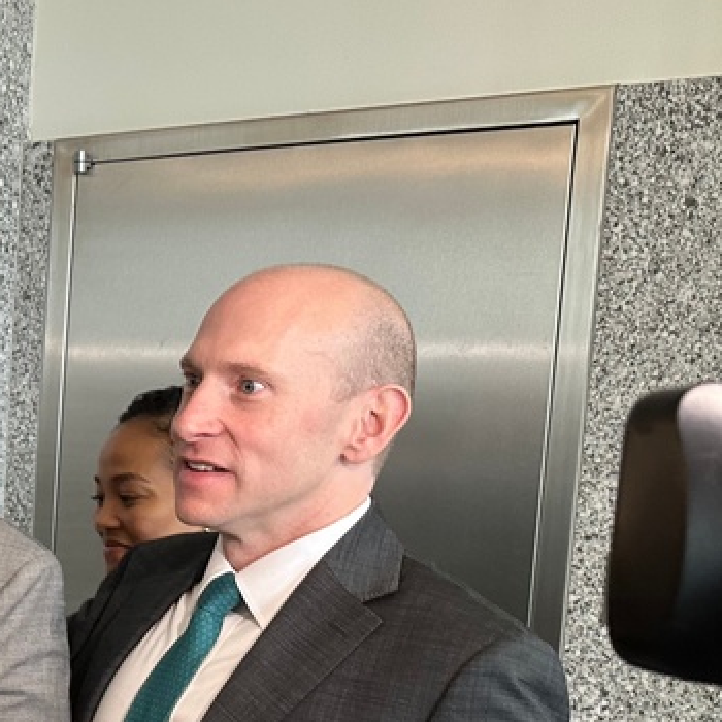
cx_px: -128
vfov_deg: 27.2
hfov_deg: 25.2
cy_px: 571
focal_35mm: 62
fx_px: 1463
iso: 200
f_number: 1.78
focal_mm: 6.86
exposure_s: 1/120
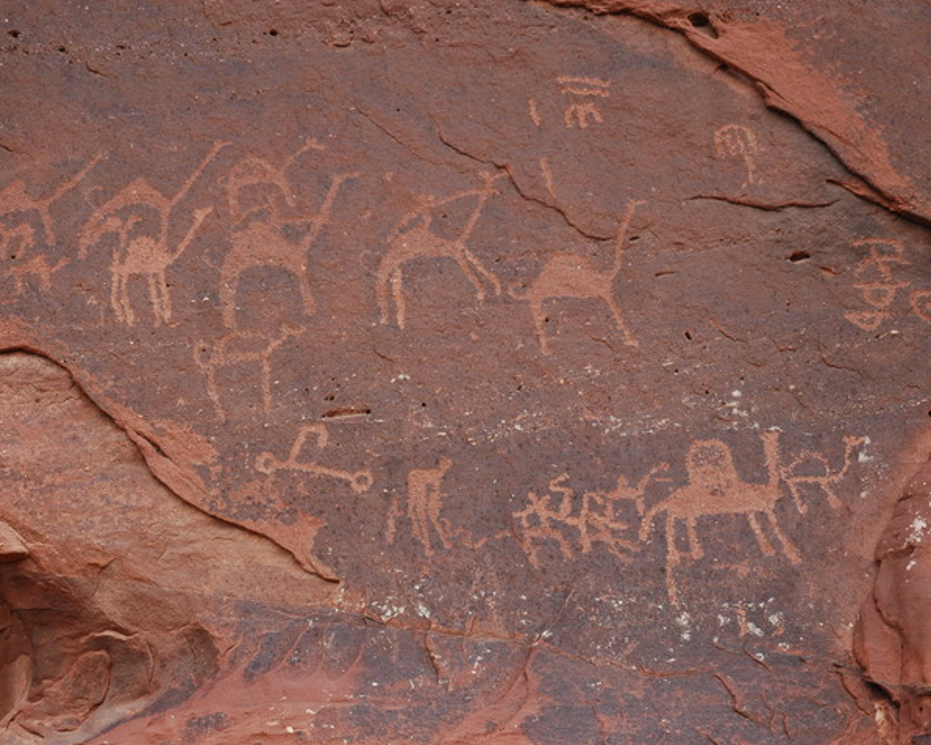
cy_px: 372
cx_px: 422
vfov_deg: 22.5
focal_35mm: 68
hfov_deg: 27.9
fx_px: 1874
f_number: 5.6
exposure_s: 1/125
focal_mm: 40
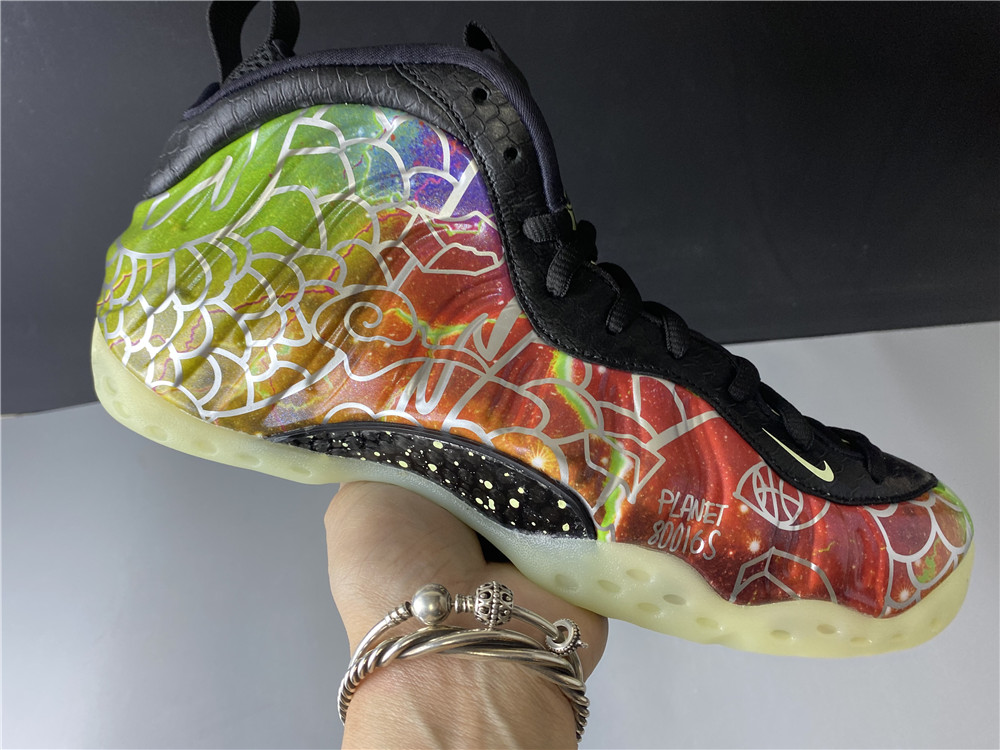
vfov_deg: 53.1
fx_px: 751
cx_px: 500
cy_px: 375
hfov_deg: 67.3
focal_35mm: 26
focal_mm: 4.25
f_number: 1.8
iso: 64
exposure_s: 1/50
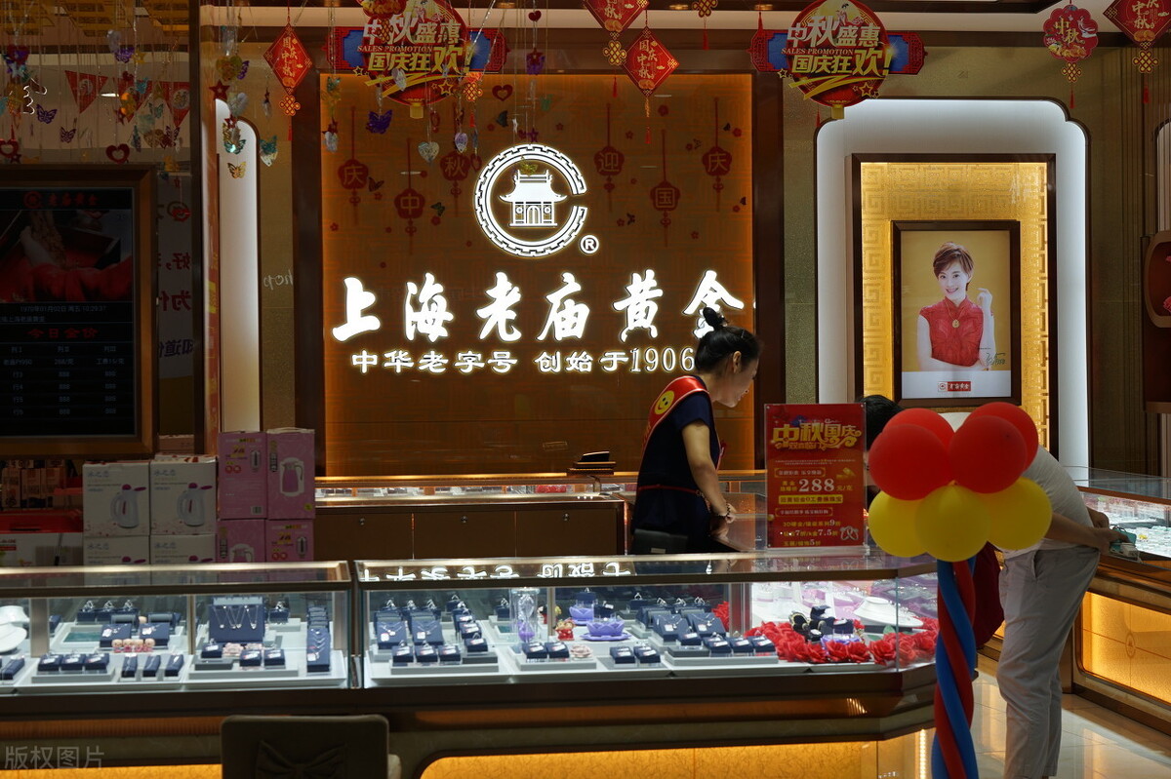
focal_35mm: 64
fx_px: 2081
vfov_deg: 21.2
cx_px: 586
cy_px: 390
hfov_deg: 31.4
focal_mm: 64
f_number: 8
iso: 320
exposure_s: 1/160
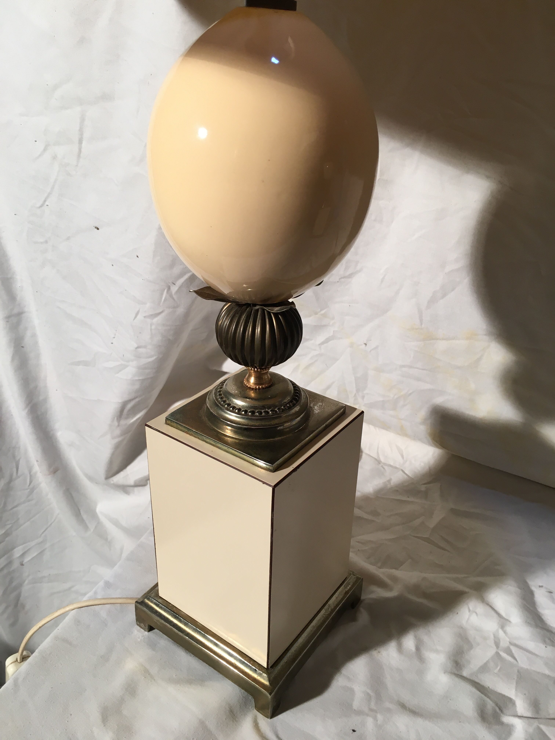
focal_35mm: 29
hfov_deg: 48.2
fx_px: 620
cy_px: 370
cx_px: 278
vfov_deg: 61.7
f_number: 2.2
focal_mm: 4.15
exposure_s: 1/33
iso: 32
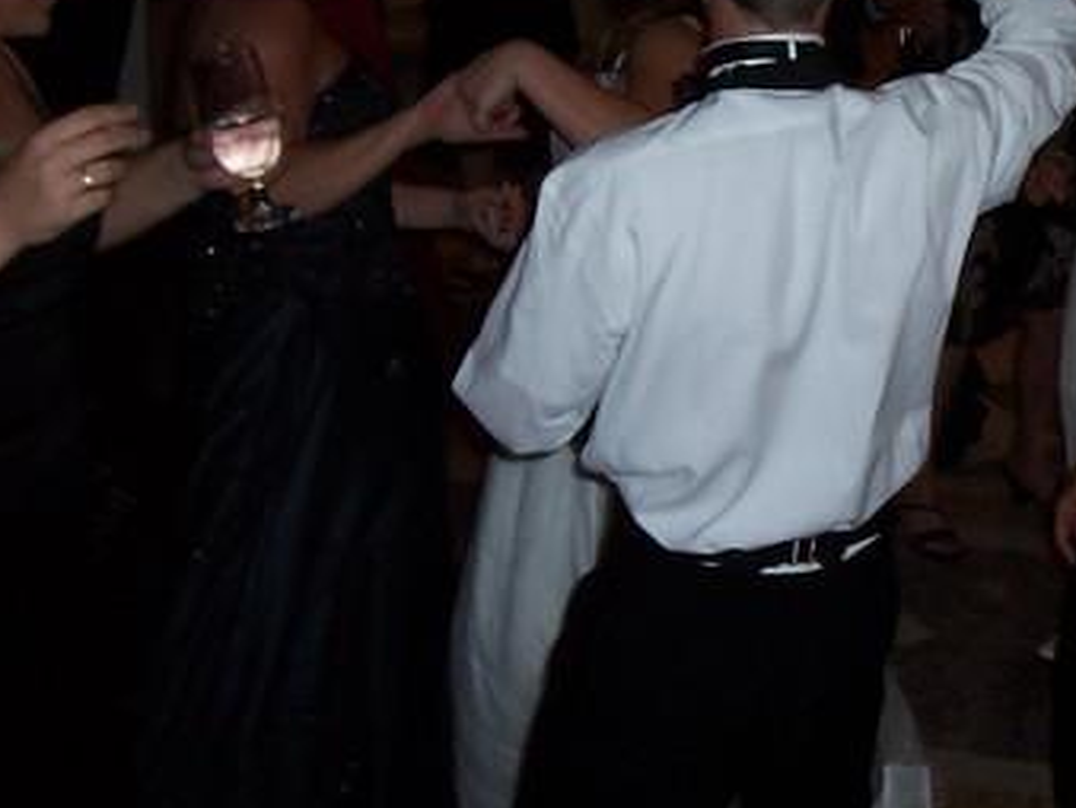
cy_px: 309
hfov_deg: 27.2
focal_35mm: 70
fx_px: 2177
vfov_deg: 21.0
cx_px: 850
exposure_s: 1/60
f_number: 2.8
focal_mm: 5.6
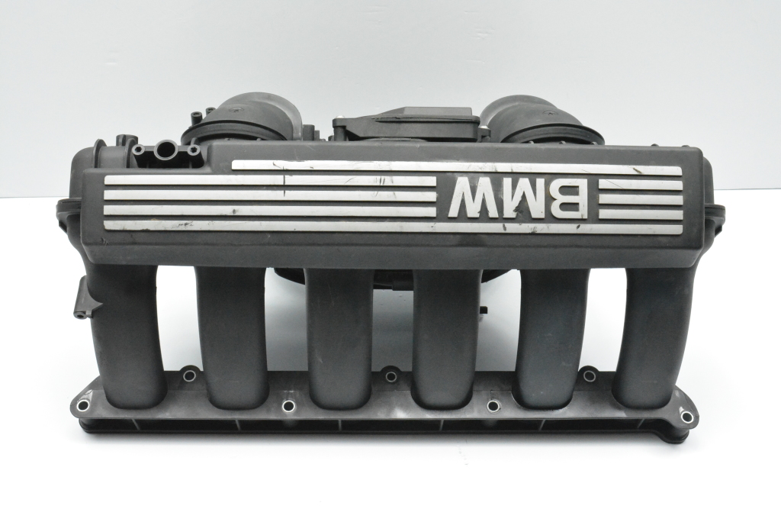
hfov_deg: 47.9
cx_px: 390
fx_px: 879
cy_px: 261
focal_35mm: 40
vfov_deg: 33.1
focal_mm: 27
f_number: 14
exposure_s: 1/250
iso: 6400
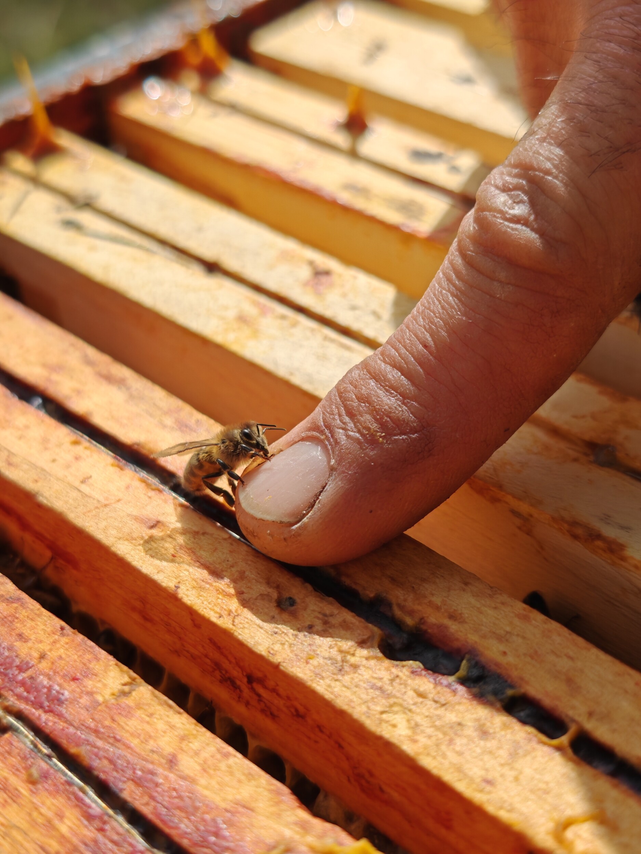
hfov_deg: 27.0
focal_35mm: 54
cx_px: 320
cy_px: 427
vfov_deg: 35.5
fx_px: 1333
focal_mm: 7.62
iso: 50
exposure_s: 1/4100
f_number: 1.6
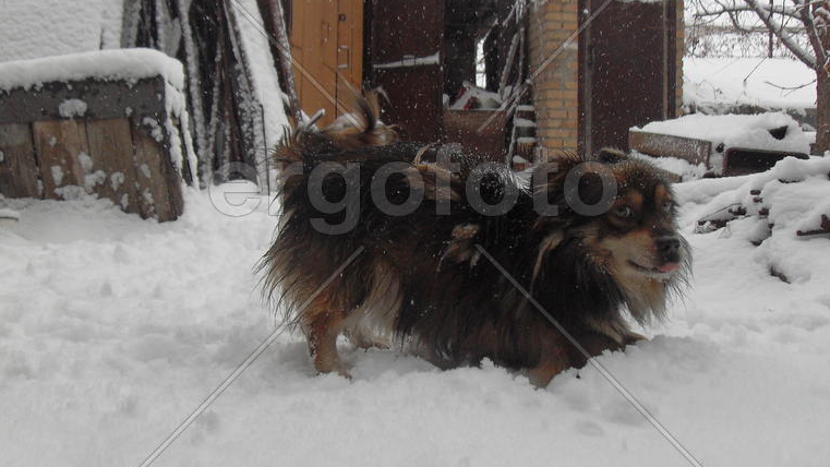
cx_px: 420
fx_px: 902
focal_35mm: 41
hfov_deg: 49.4
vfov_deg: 28.9
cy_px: 189
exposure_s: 1/350
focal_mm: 6.3
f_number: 2.8
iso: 100
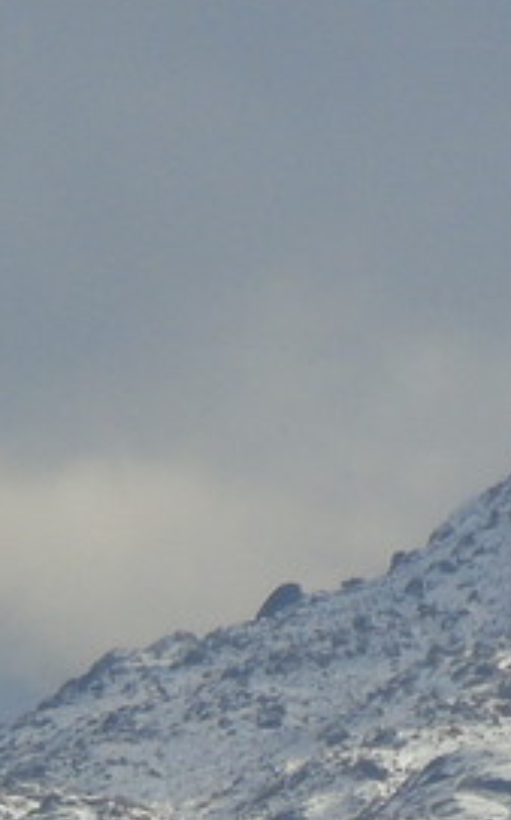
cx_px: 1034
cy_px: 539
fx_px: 35485
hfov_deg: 0.8
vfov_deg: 1.3
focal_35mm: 1590
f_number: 5.1
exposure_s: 1/800
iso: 80
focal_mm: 57
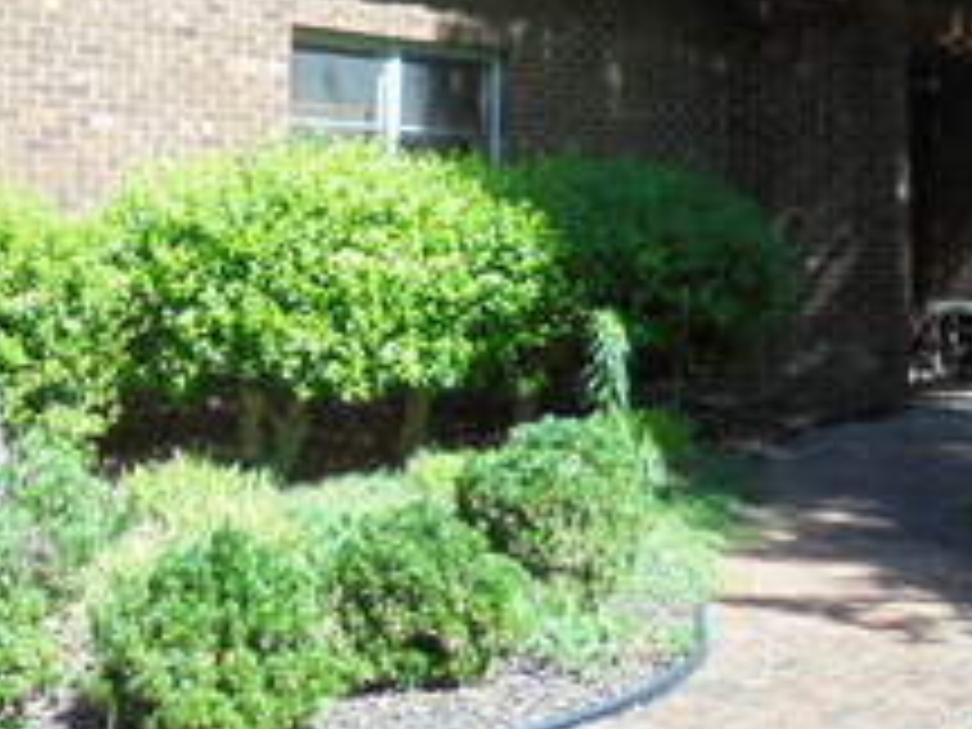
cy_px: 11
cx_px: 308
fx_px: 2134
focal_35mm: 76
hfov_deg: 25.5
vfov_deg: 18.9
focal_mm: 4.6
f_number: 3.5
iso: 100
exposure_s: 1/250
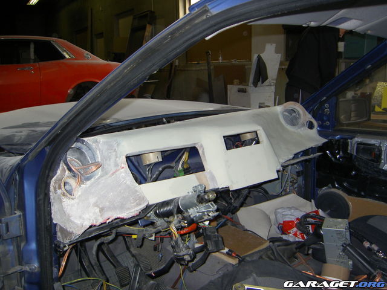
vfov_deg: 41.8
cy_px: 145
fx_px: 380
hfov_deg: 54.0
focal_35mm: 34
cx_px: 194
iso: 100
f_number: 2.8
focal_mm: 5.6
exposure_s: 1/60
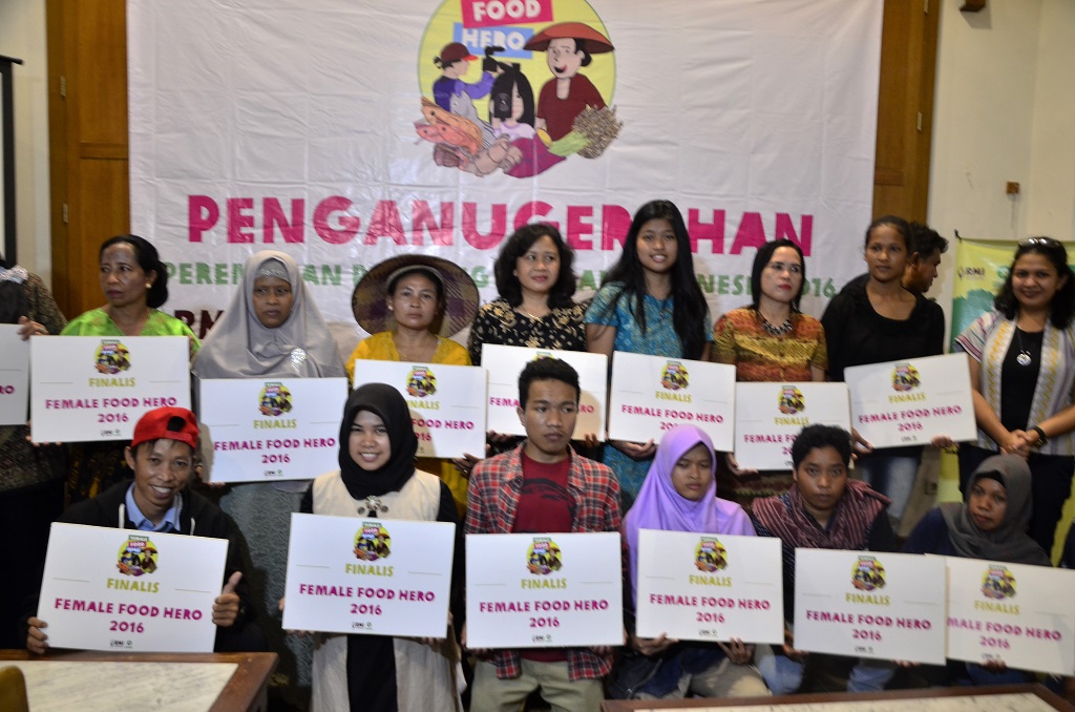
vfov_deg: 41.5
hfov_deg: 59.6
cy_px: 356
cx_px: 538
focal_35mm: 32
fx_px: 939
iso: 560
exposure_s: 1/20
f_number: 3.8
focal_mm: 21
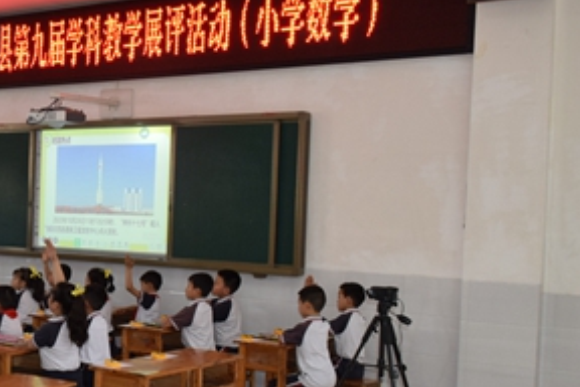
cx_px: -52
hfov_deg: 30.1
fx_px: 967
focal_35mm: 60
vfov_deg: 22.6
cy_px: 233
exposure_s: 1/125
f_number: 5.6
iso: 800
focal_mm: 18
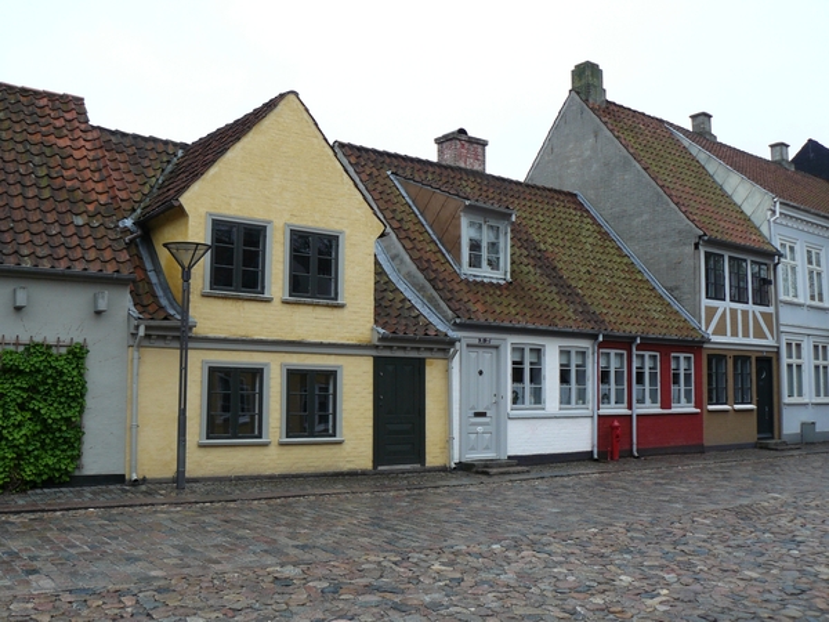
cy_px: 311
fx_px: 862
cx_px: 414
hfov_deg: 51.4
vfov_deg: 39.7
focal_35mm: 36
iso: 100
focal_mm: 6
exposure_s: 1/125
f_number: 4
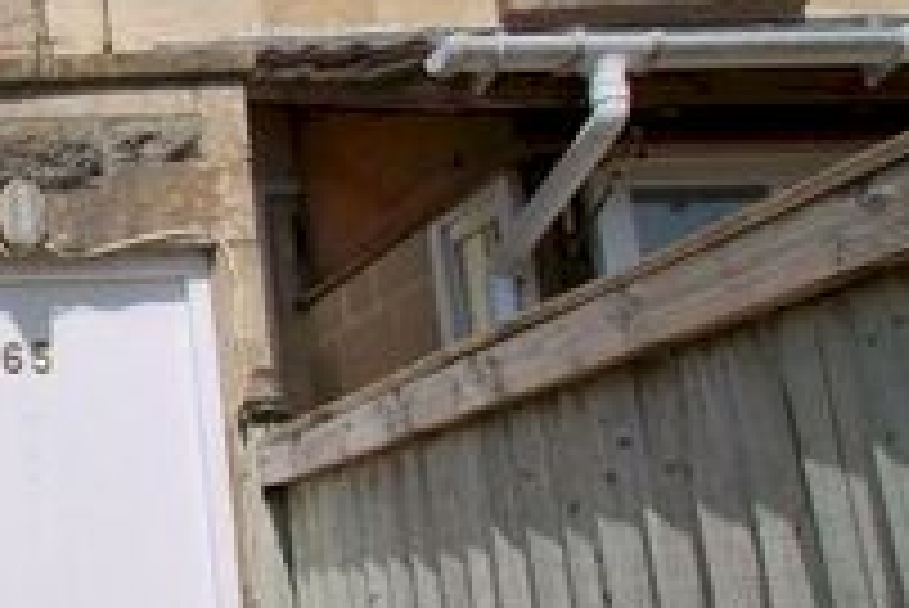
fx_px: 1314
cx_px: -274
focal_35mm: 52
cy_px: 320
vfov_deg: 26.0
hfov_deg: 30.2
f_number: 9
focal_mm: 10
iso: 100
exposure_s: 1/320
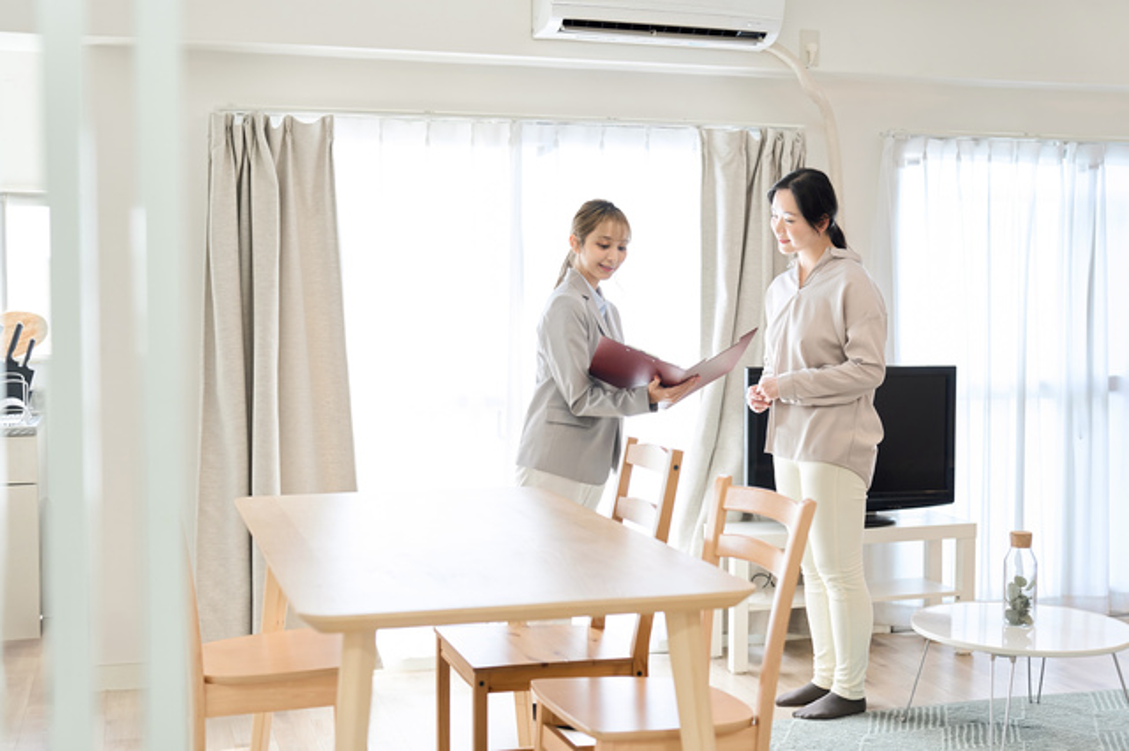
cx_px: 564
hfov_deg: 44.5
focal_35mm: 44
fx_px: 1379
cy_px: 376
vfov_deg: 30.5
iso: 320
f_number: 2.5
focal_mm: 44
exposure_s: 1/125
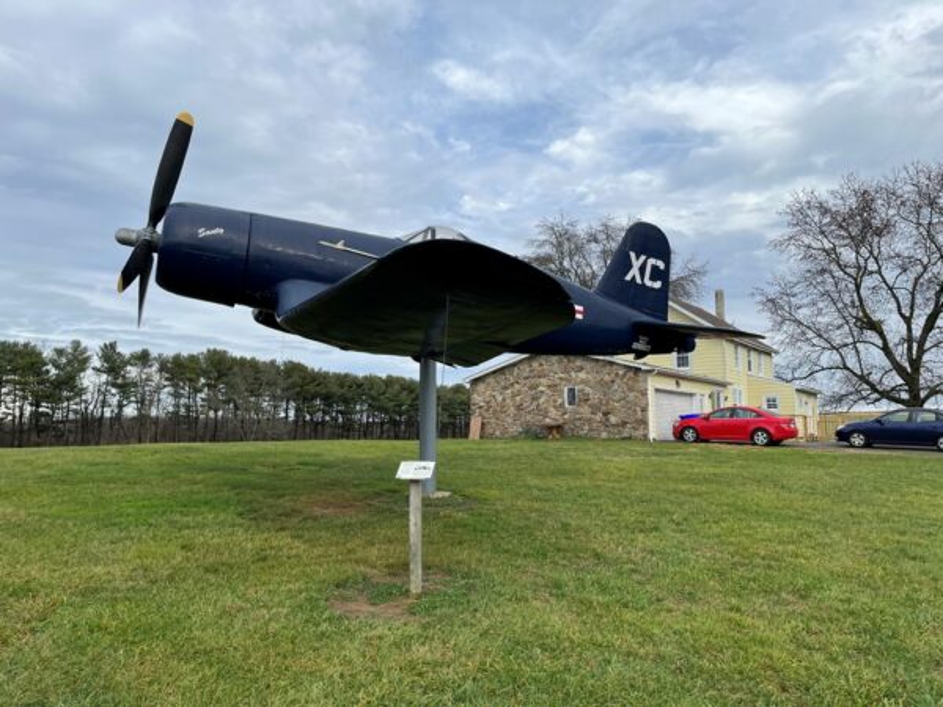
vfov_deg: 53.1
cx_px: 472
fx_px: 708
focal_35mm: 26
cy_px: 354
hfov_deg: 67.3
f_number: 1.6
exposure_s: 1/2309
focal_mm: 5.1
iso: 50
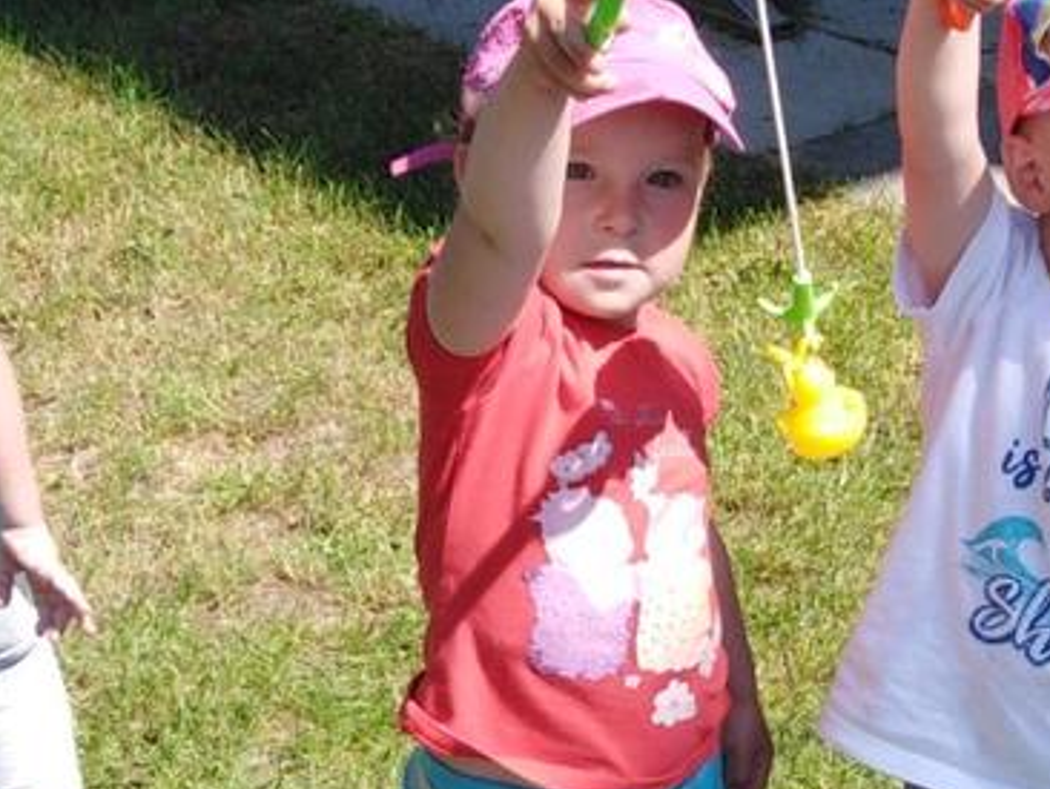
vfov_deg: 15.6
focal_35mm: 95
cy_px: 519
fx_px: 2884
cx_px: 858
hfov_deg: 20.4
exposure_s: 1/616
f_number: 2.2
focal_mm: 3.46
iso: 100
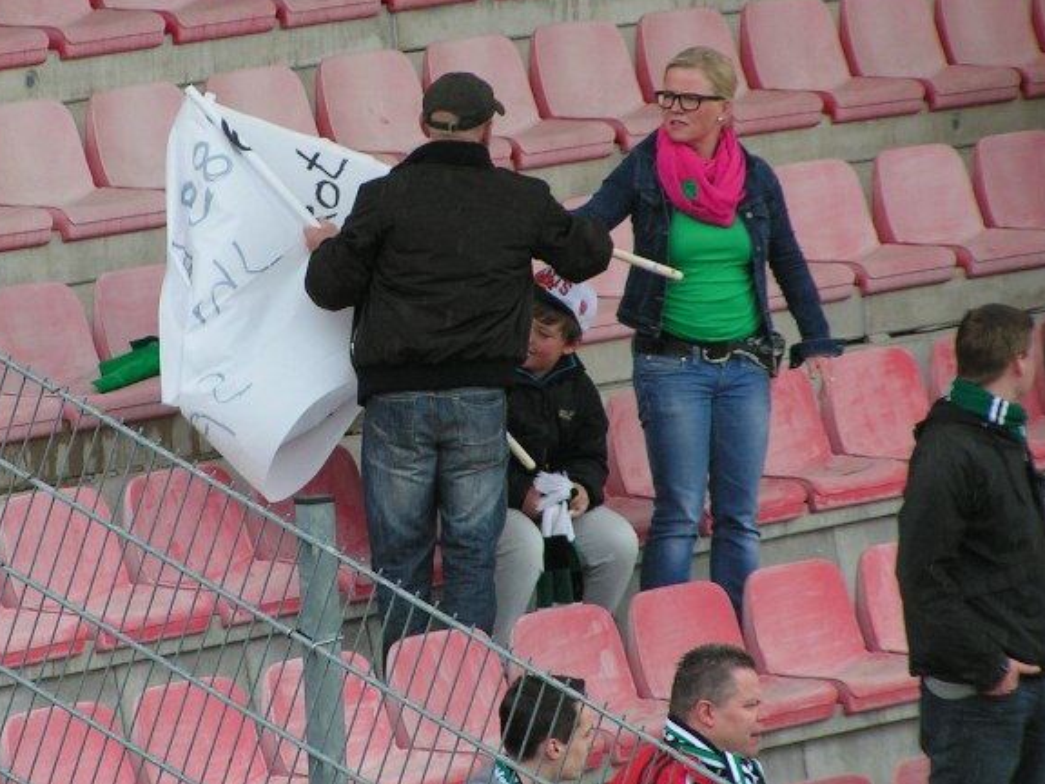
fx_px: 11864
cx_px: 325
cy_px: 267
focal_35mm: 393
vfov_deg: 3.8
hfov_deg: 5.0
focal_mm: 43.3
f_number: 3.5
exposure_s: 1/400
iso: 80
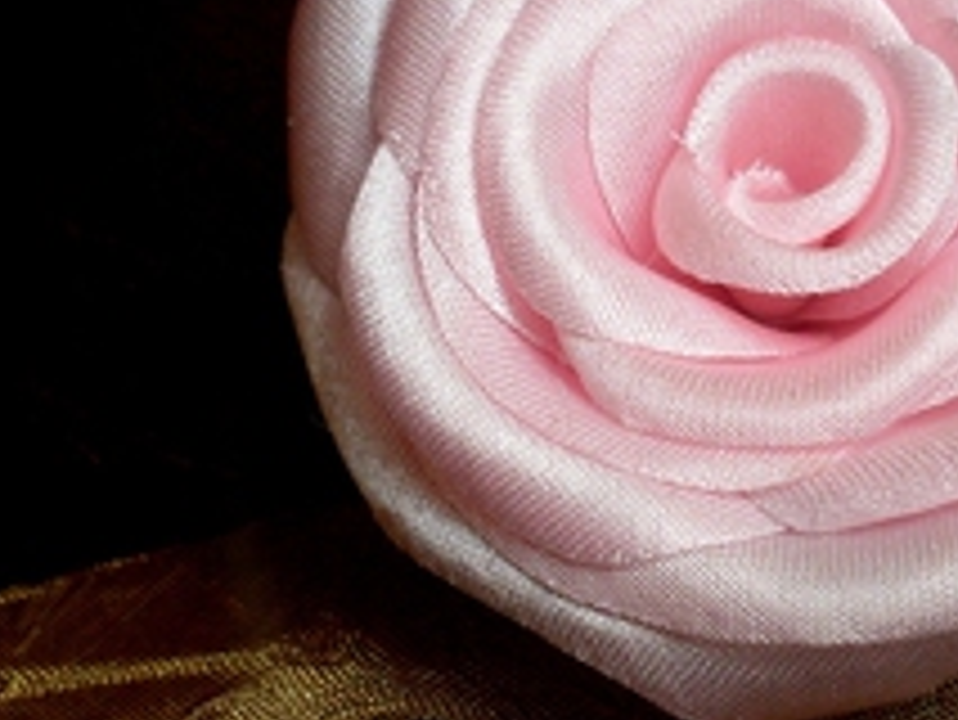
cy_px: 97
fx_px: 2714
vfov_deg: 15.0
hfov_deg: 19.8
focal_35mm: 98
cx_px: 769
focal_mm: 6.3
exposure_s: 1/250
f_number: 2.8
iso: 80
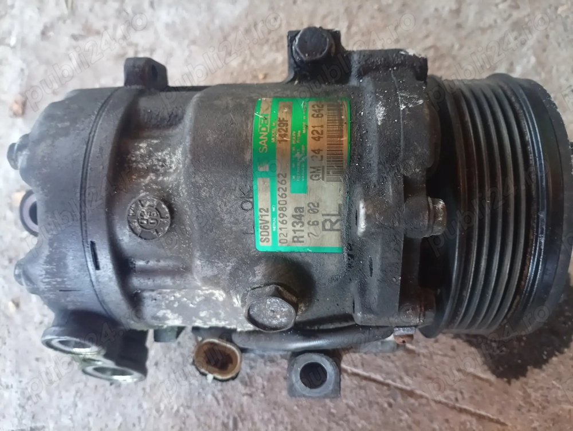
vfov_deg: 51.5
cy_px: 216
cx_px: 286
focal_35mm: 27
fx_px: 448
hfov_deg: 65.2
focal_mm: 3.84
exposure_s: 1/33.3
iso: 399
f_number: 1.8
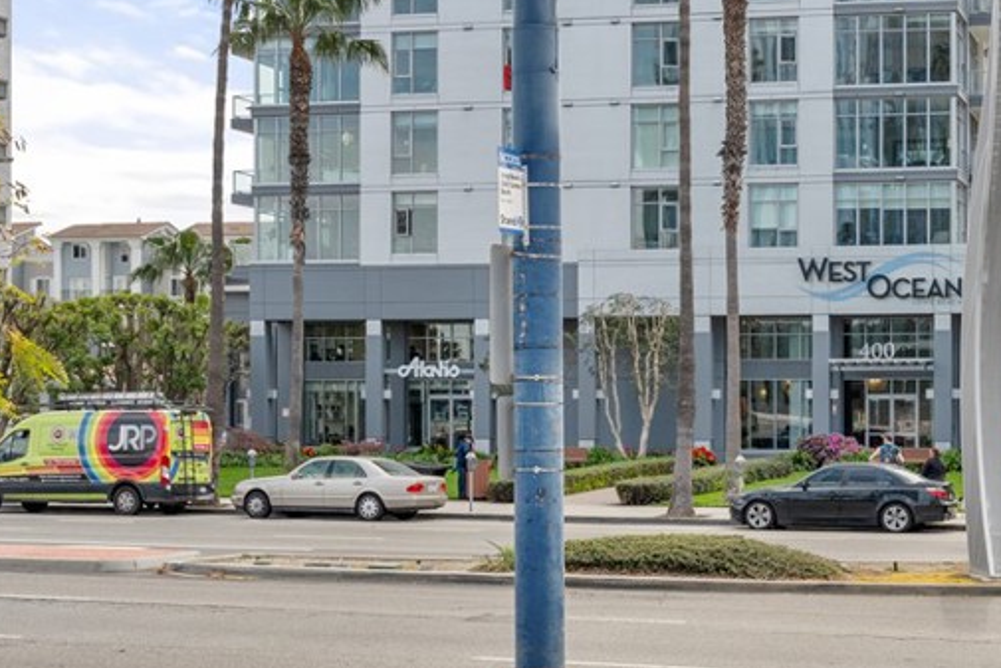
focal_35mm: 71
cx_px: 797
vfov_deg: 19.2
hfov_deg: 27.9
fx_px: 1975
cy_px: 391
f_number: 8
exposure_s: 1/500
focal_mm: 35
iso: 250
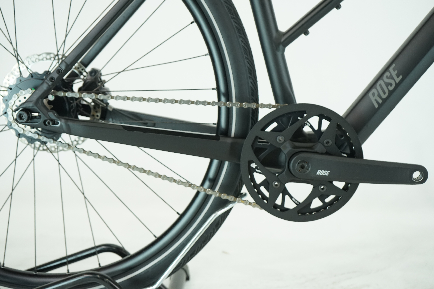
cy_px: 144
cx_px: 217
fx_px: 579
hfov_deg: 41.1
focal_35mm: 48
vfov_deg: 28.1
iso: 1600
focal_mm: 48
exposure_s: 1/200
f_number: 5.6
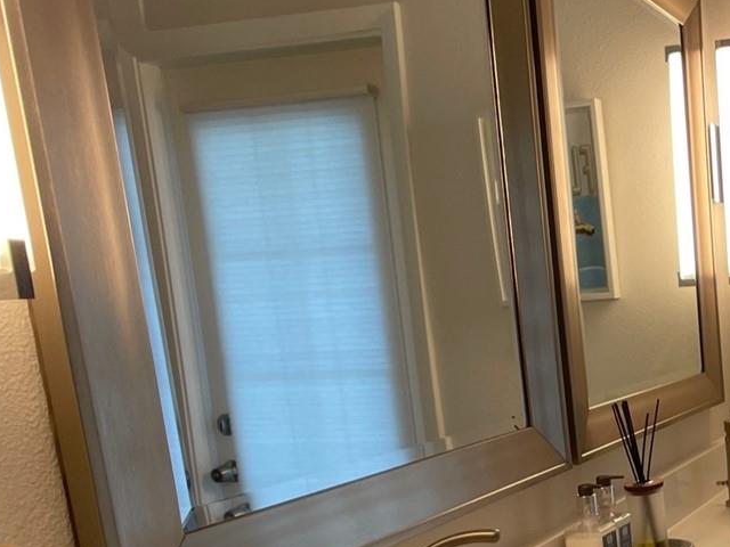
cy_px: 443
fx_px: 1371
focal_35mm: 65
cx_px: 773
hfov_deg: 27.6
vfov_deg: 22.3
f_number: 1.6
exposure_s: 1/120
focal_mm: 4.2
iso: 50
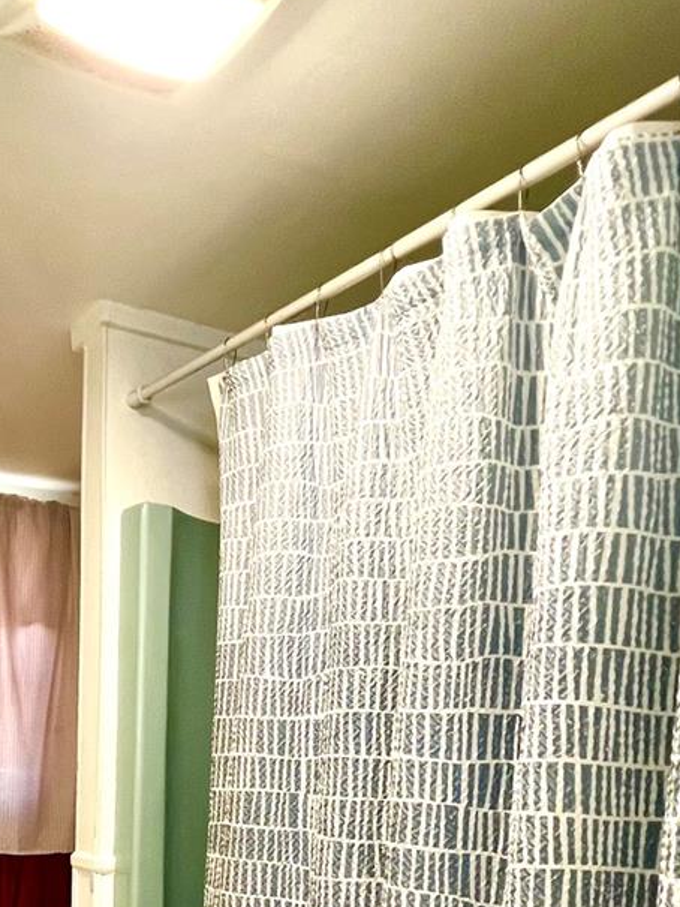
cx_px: -24
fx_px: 864
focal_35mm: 33
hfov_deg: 37.6
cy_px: 826
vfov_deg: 49.0
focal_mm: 1.57
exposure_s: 1/60
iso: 125
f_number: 1.8
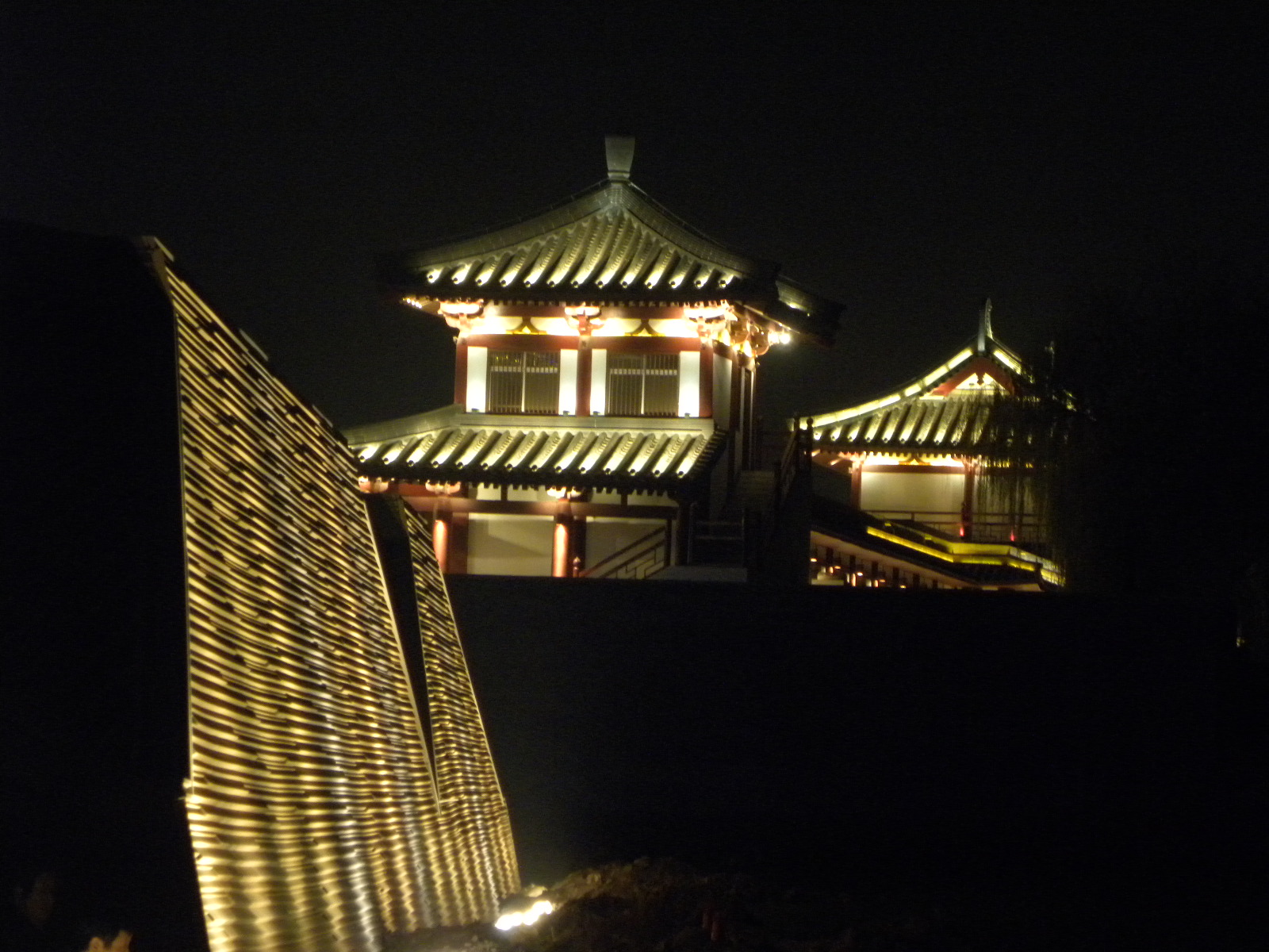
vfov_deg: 10.3
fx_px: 5279
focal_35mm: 144
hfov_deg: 13.7
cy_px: 476
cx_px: 634
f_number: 4.5
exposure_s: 1/7.1
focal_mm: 25.7
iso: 400
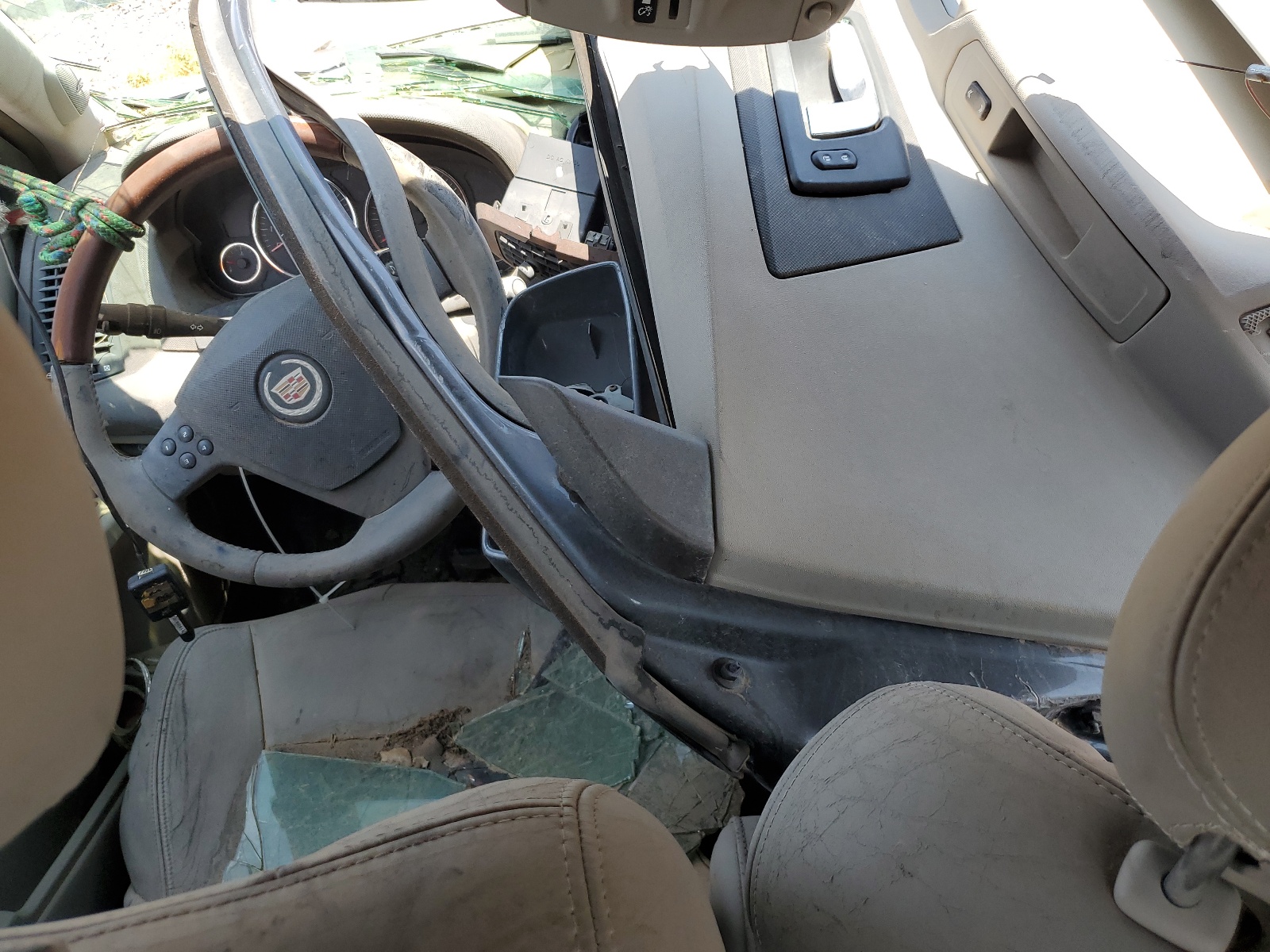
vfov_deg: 53.1
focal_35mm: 26
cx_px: 635
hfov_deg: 67.3
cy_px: 476
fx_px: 954
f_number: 1.5
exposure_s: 1/435
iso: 50
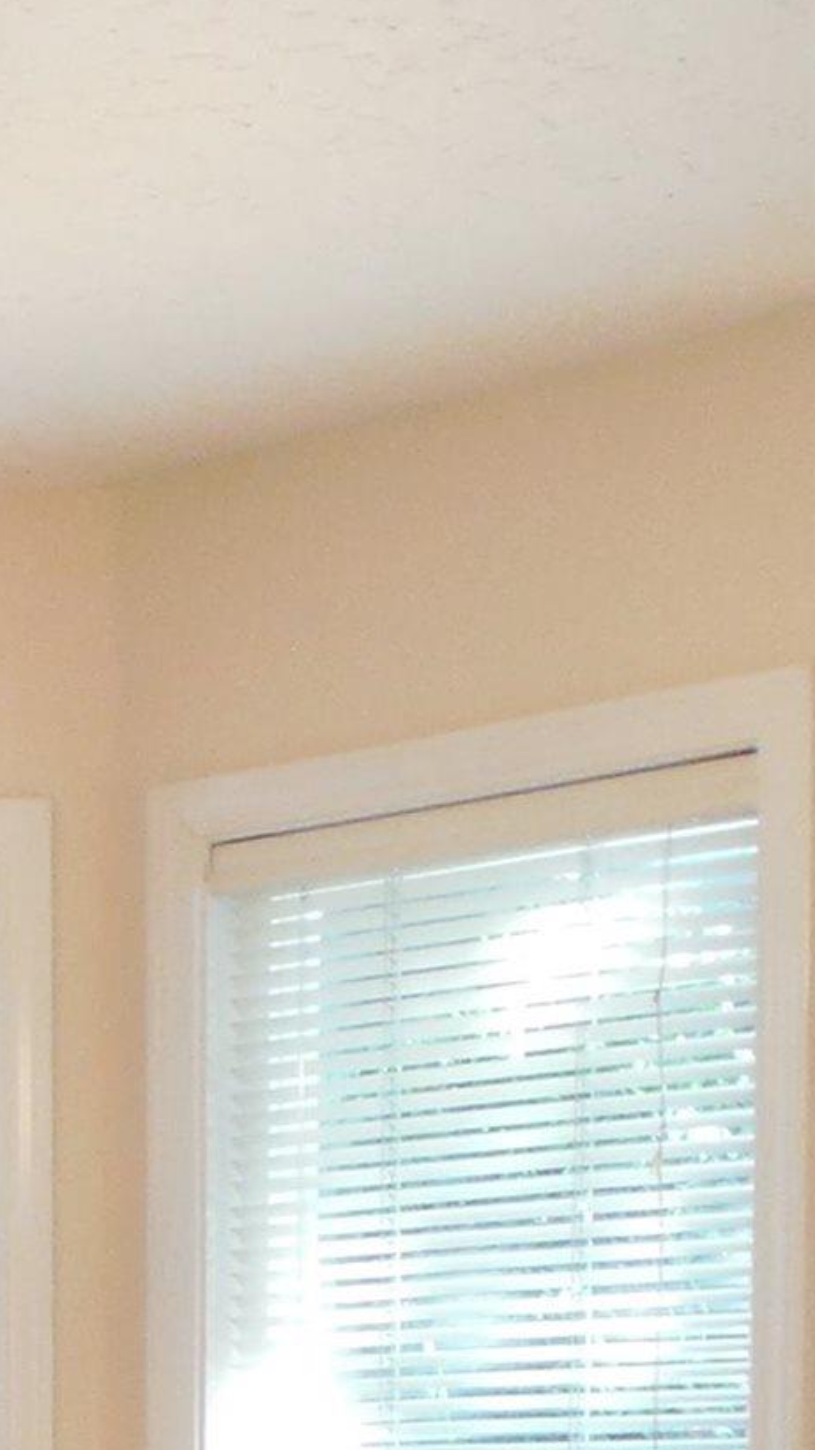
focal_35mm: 102
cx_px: -856
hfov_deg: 10.8
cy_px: 2025
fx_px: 3920
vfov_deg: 19.0
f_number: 3.3
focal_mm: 4.5
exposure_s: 1/30
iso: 220
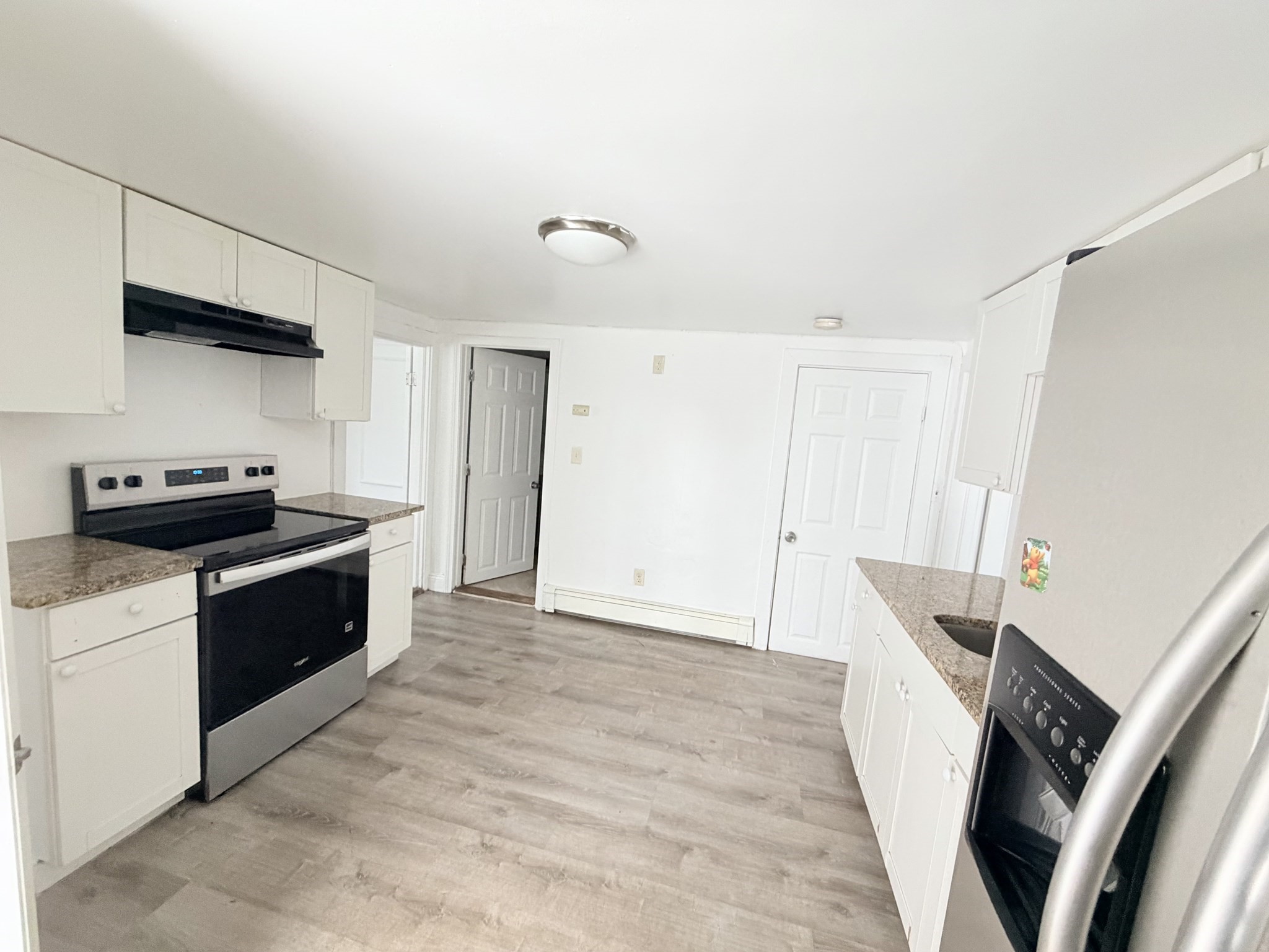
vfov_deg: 85.7
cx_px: 634
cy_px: 476
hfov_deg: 102.1
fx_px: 513
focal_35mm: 14
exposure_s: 1/73
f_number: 2.2
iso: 320
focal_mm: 2.22
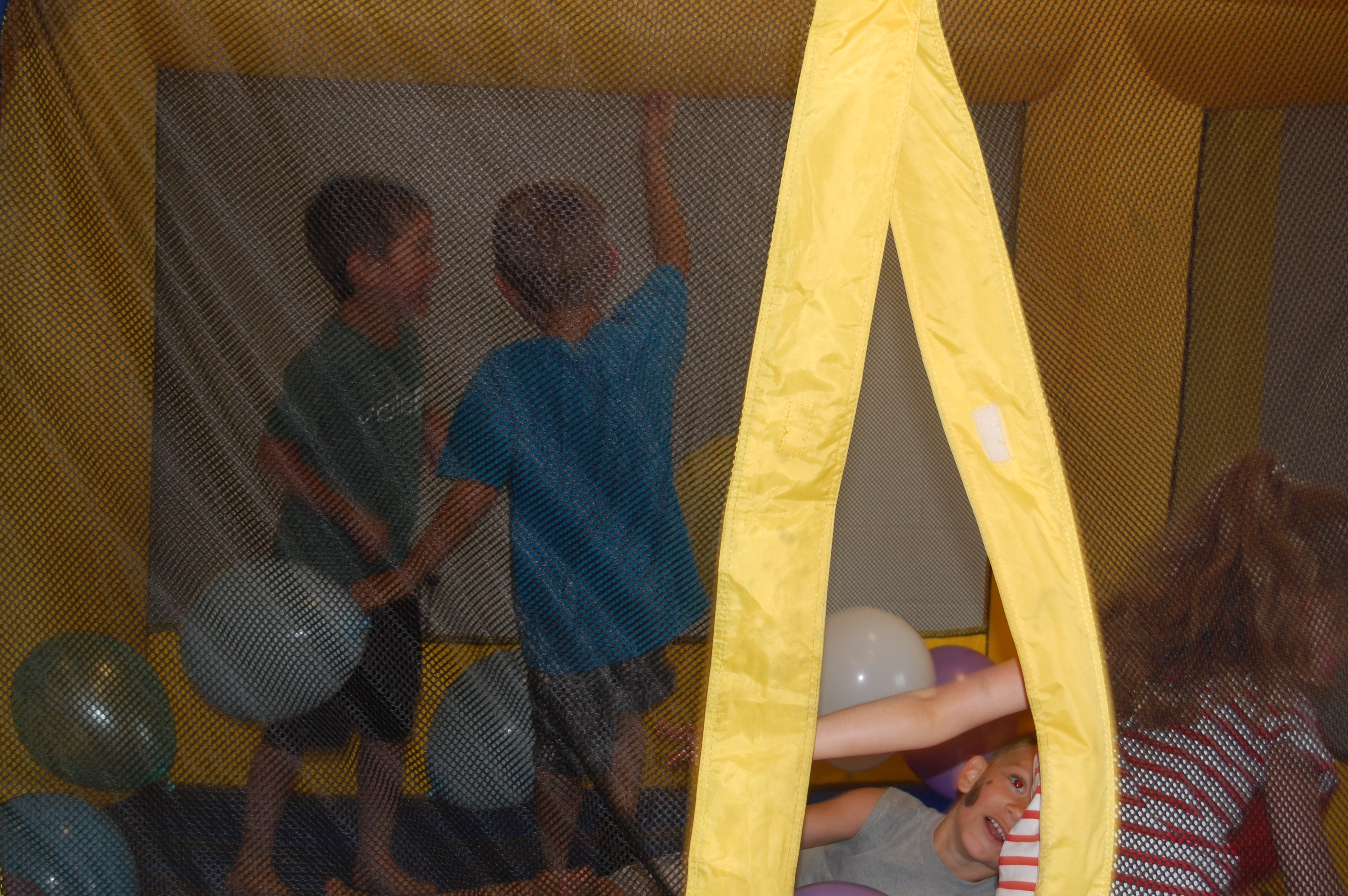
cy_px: 448
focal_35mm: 63
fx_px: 2357
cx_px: 674
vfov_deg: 21.5
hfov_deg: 31.9
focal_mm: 42
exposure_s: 1/60
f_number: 5.3
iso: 400
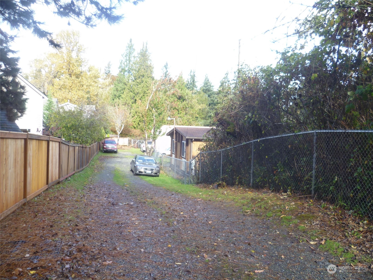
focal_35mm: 28
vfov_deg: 49.7
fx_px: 302
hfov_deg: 63.4
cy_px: 140
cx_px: 186
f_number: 2.8
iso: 80
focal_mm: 5
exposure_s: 1/100
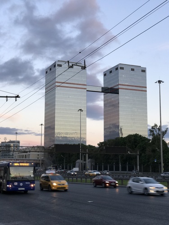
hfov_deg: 25.7
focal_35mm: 57
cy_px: 112
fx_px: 371
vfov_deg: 33.8
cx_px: 84
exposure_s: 1/50
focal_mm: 6.6
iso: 20
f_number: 2.8
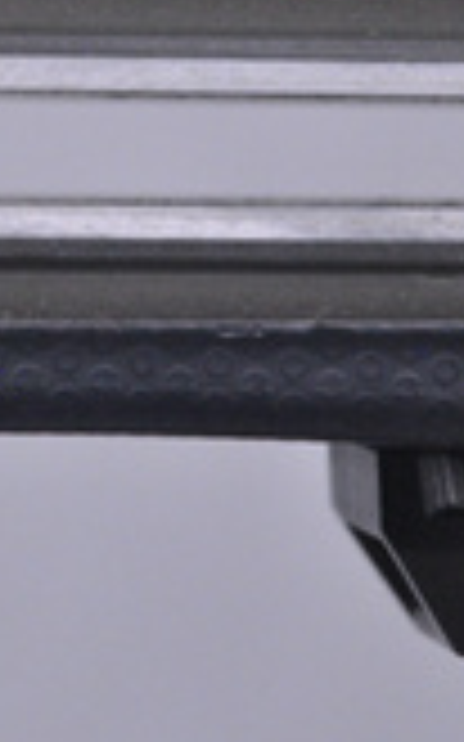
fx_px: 8878
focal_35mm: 438
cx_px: -77
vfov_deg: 4.8
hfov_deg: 3.0
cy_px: 137
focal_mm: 105
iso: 3200
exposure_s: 1/125
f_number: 9.5
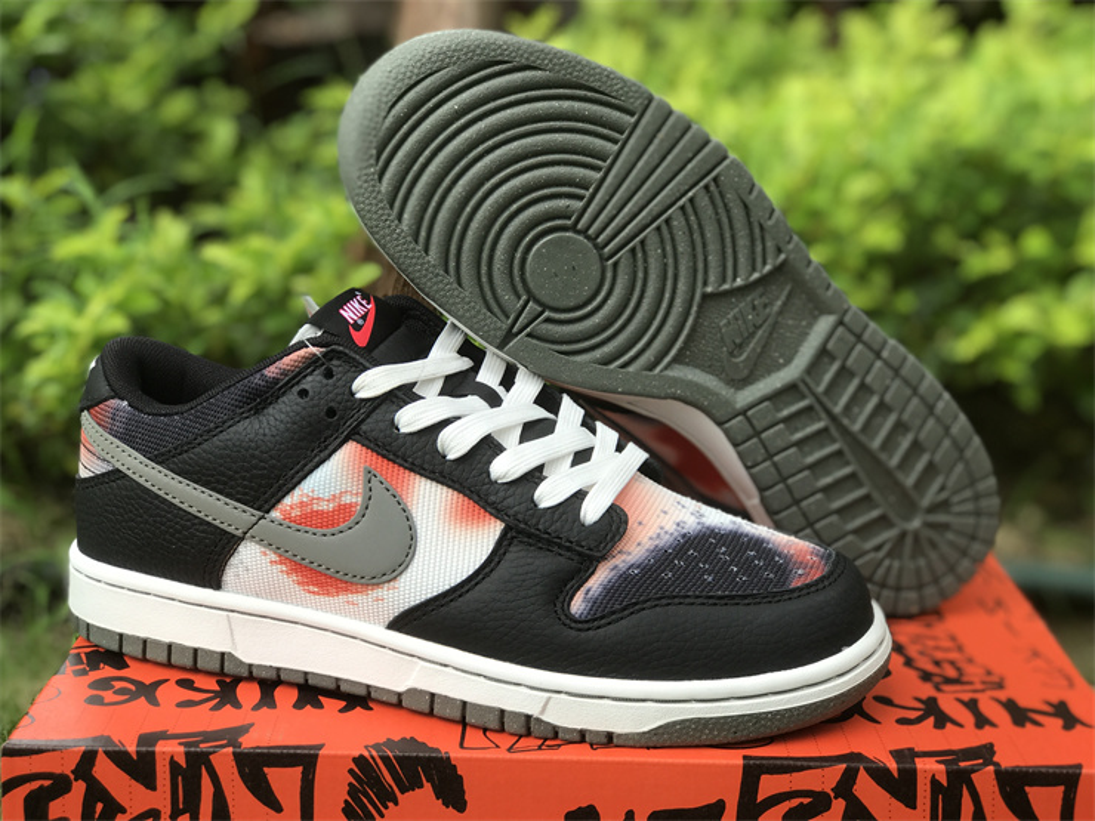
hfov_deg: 33.8
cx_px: 548
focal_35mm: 57
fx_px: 1803
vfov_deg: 25.7
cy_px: 410
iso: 20
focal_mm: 6.6
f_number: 2.8
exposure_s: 1/167
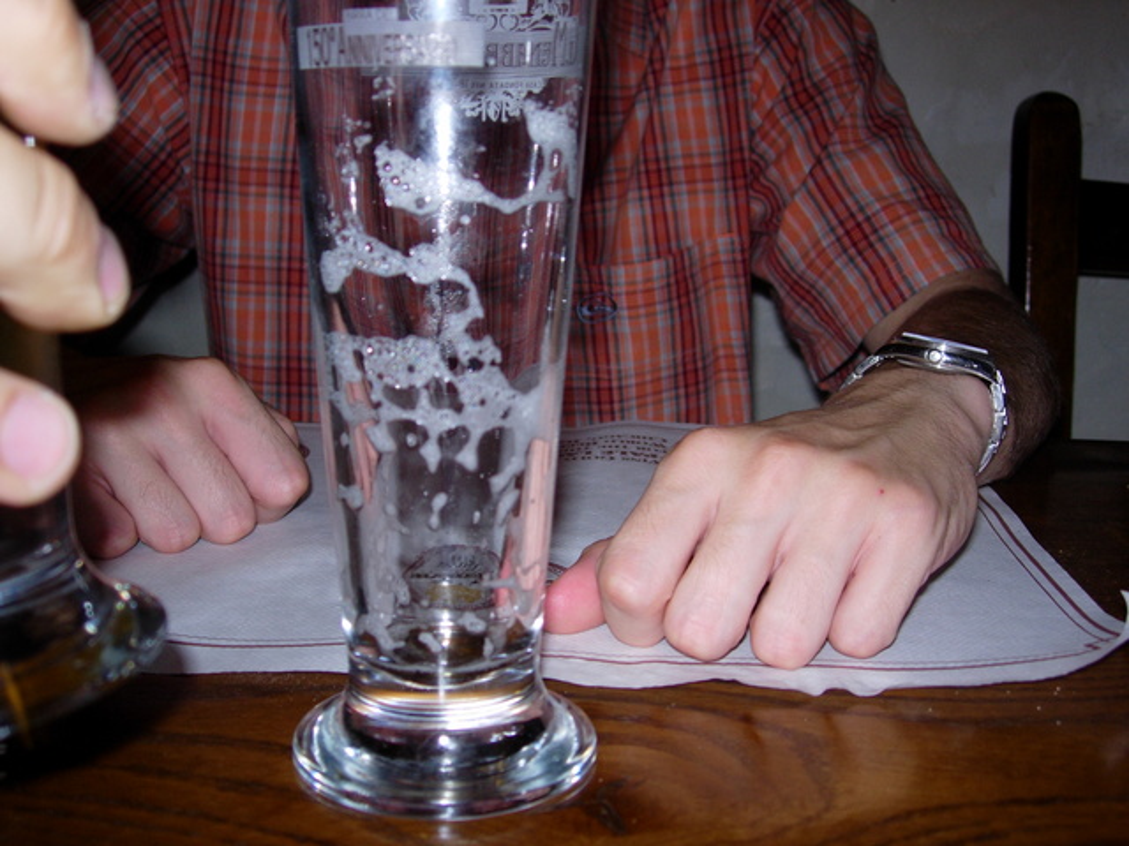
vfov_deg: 35.1
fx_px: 1337
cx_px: 564
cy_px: 423
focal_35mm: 41
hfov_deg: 45.8
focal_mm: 8.5
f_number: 2.9
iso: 79
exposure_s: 1/64
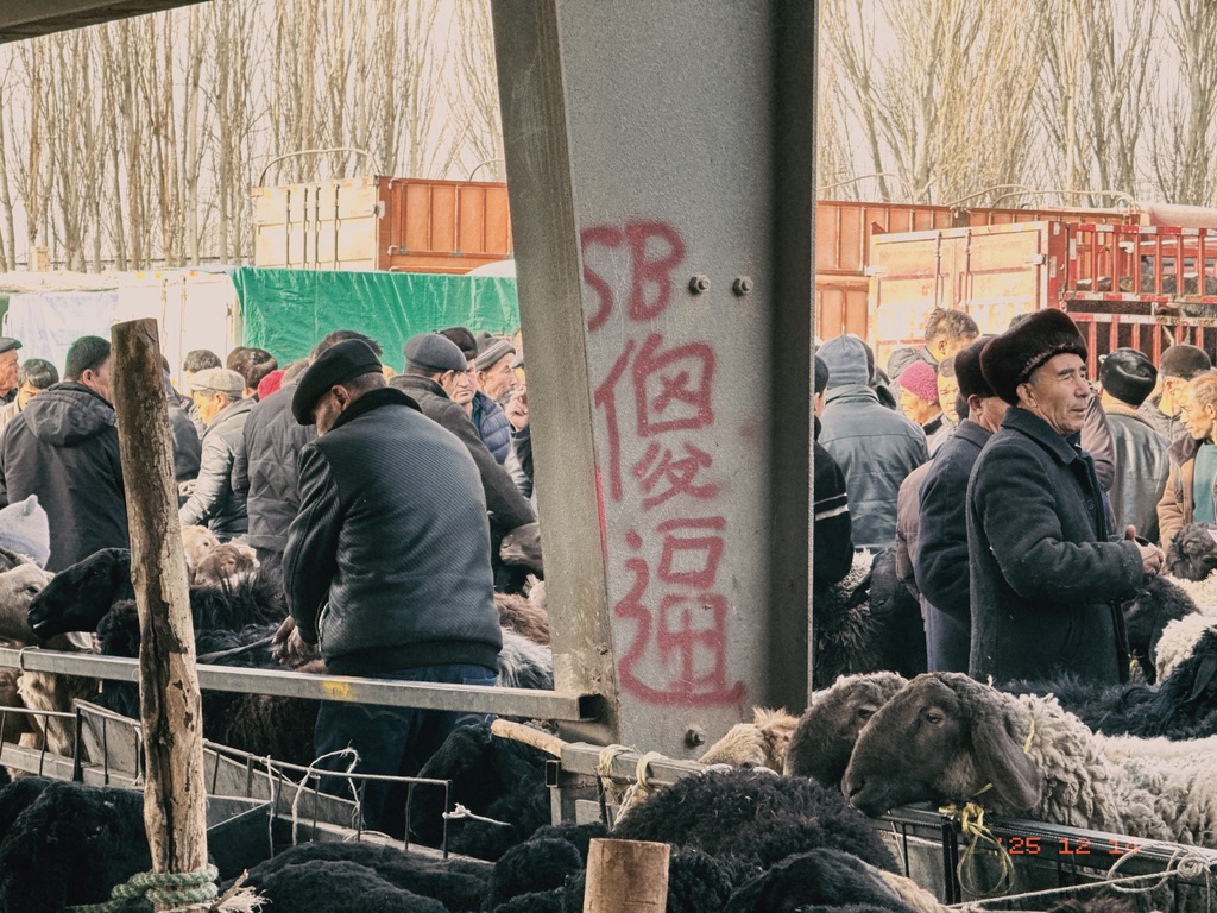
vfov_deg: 12.3
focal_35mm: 120
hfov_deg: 16.4
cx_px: 608
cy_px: 456
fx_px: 4219
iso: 100
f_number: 2.8
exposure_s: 1/121
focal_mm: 15.66
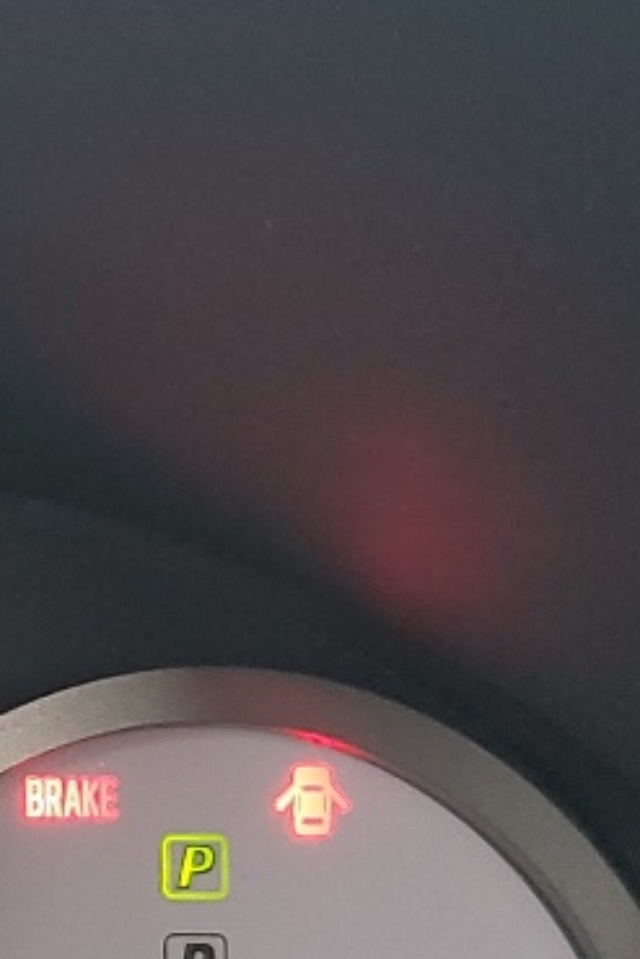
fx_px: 3117
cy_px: 1011
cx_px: -855
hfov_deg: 10.3
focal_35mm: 117
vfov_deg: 17.0
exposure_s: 1/60.2
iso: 69
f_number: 1.5
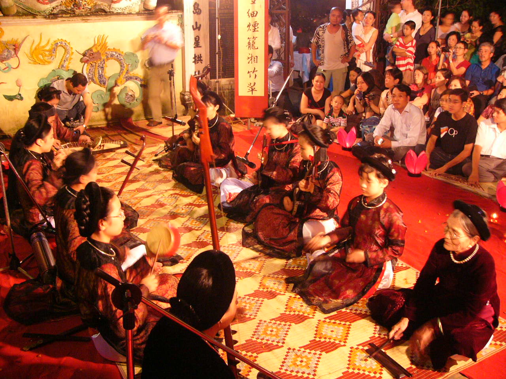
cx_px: 253
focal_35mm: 36
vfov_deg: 39.7
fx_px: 526
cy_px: 190
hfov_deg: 51.4
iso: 200
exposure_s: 1/4
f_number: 2.8
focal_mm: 6
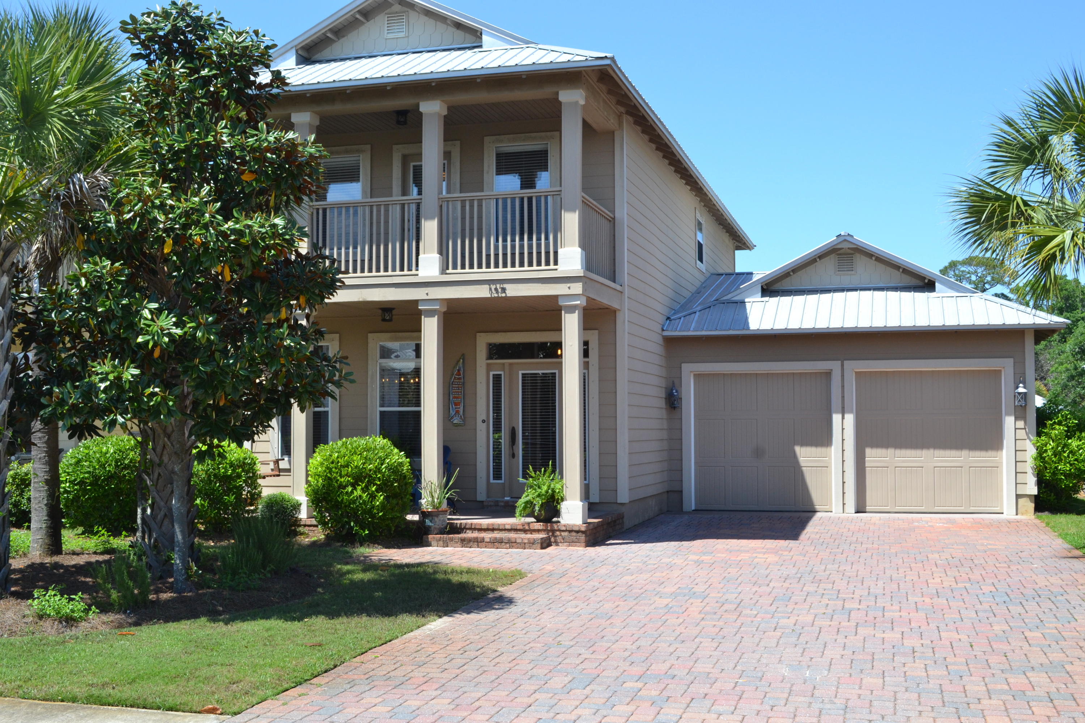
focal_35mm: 42
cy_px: 362
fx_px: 1266
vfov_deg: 31.9
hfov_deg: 46.4
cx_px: 542
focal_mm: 28
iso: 400
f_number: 10
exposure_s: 1/320
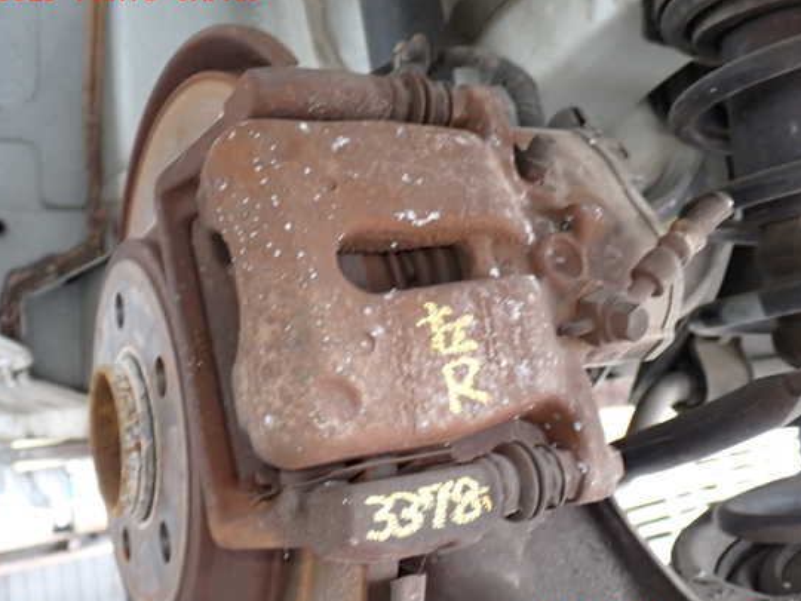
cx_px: 432
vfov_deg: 36.0
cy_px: 306
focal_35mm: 40
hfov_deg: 46.8
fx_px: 926
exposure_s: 1/40
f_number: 2.5
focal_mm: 6.37
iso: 320
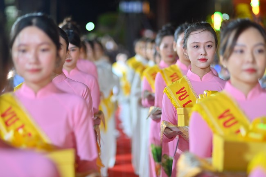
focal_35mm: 85
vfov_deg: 16.1
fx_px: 628
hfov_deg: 23.9
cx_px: 133
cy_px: 88
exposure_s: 1/100
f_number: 2
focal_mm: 85
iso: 640
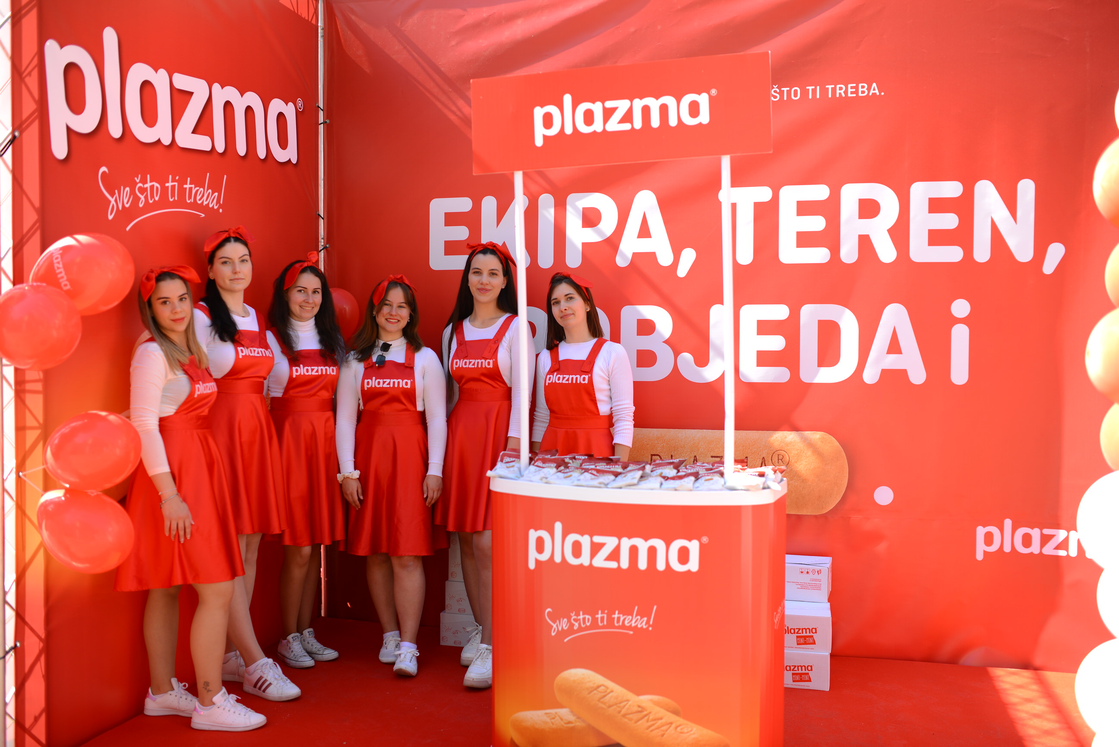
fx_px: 1088
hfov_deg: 54.4
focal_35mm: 35
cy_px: 374
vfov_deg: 37.9
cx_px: 560
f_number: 2.2
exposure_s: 1/400
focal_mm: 35
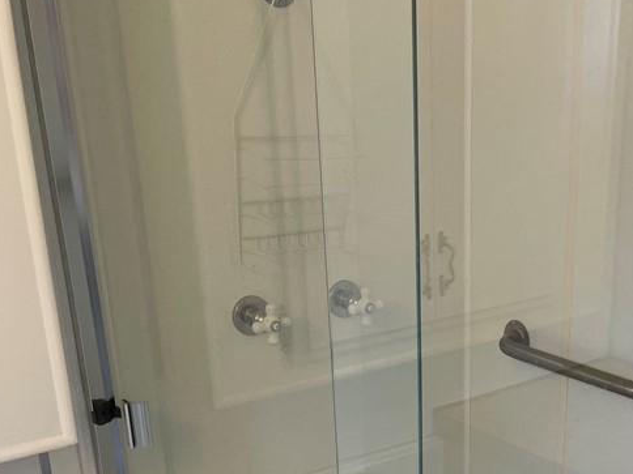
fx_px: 1006
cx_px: 517
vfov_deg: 25.2
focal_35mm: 55
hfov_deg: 33.8
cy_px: 484
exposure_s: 1/120
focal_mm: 4.2
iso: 125
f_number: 1.6
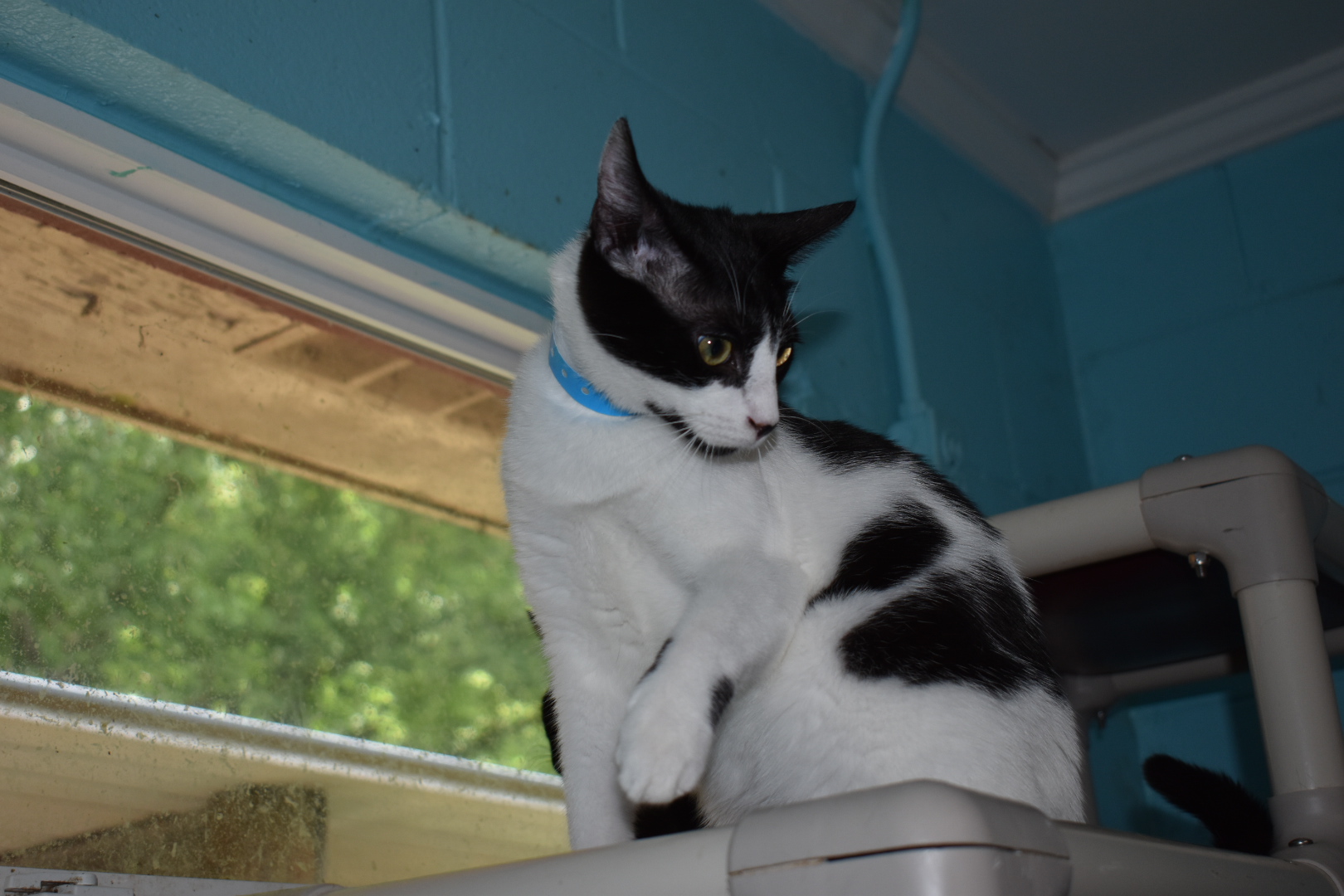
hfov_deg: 42.3
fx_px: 1736
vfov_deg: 28.9
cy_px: 448
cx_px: 672
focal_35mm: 46
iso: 400
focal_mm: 31
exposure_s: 1/200
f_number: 4.5
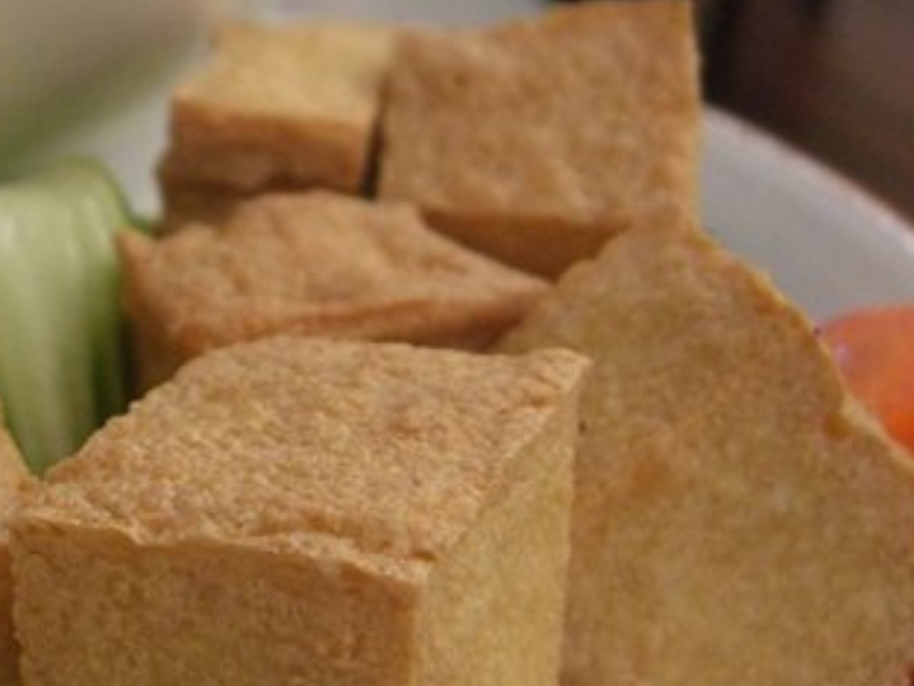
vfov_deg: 18.9
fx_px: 2060
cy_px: 320
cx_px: 9
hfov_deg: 24.0
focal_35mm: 78
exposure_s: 1/20
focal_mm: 7.9
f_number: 2.8
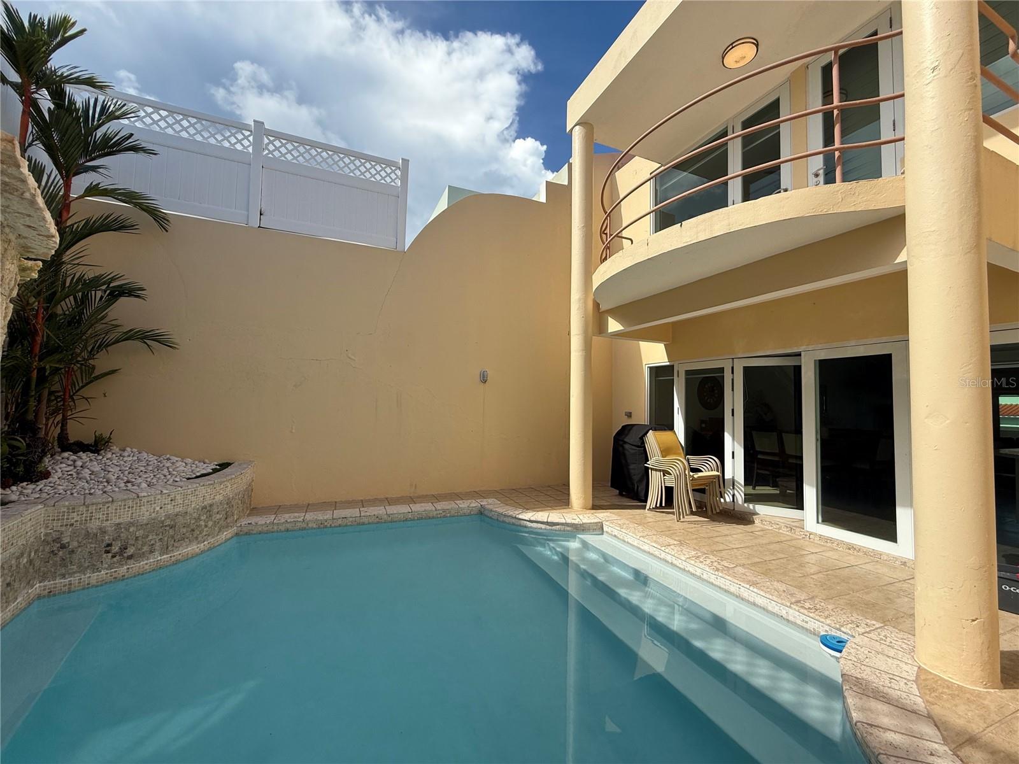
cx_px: 510
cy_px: 382
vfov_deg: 85.7
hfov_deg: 102.1
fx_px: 412
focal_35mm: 14
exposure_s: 1/1105
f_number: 2.2
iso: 50
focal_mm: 2.22
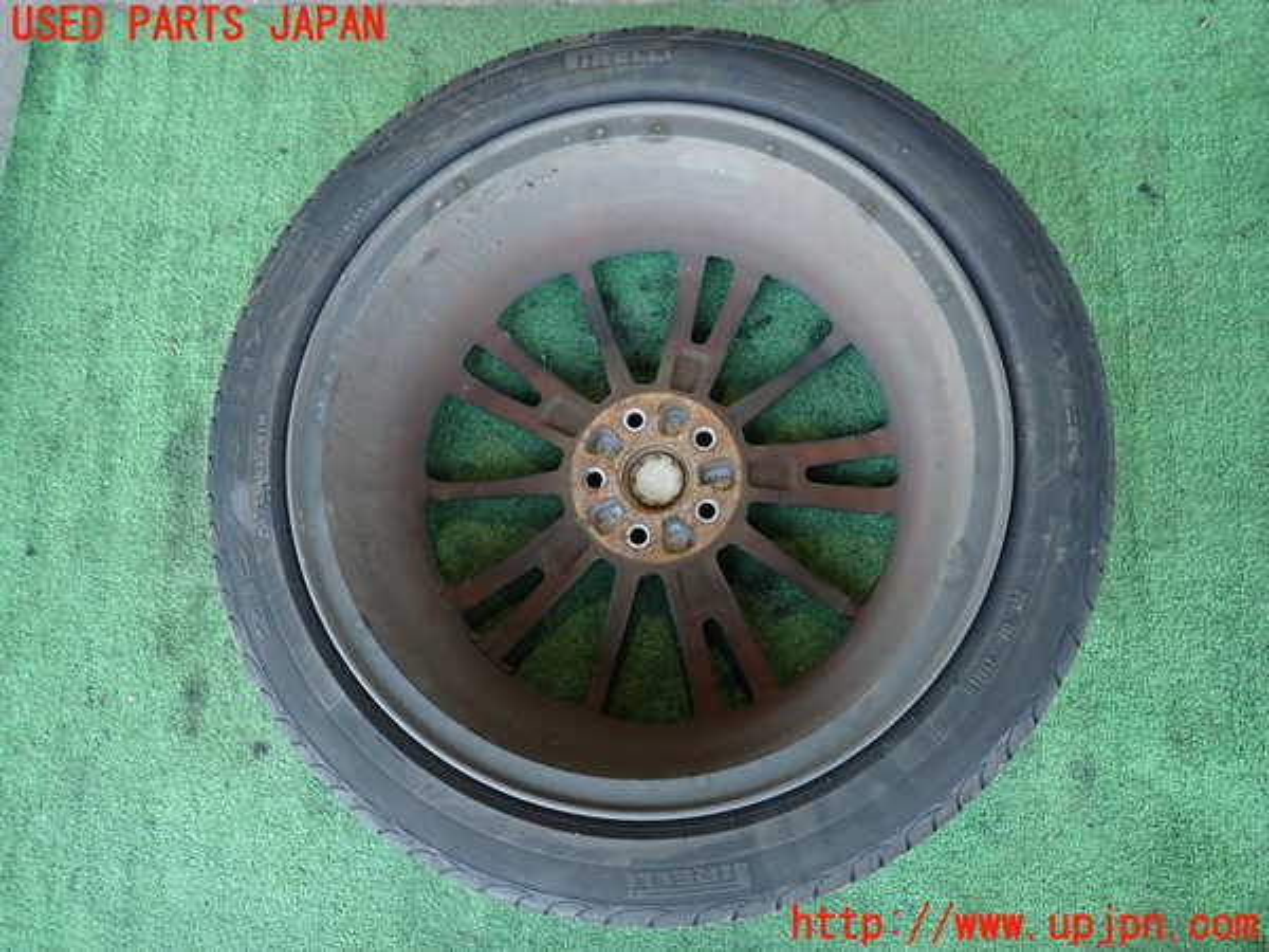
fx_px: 916
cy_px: 476
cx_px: 634
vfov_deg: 54.9
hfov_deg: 69.4
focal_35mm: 25
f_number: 2
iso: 200
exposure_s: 1/60
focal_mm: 4.5
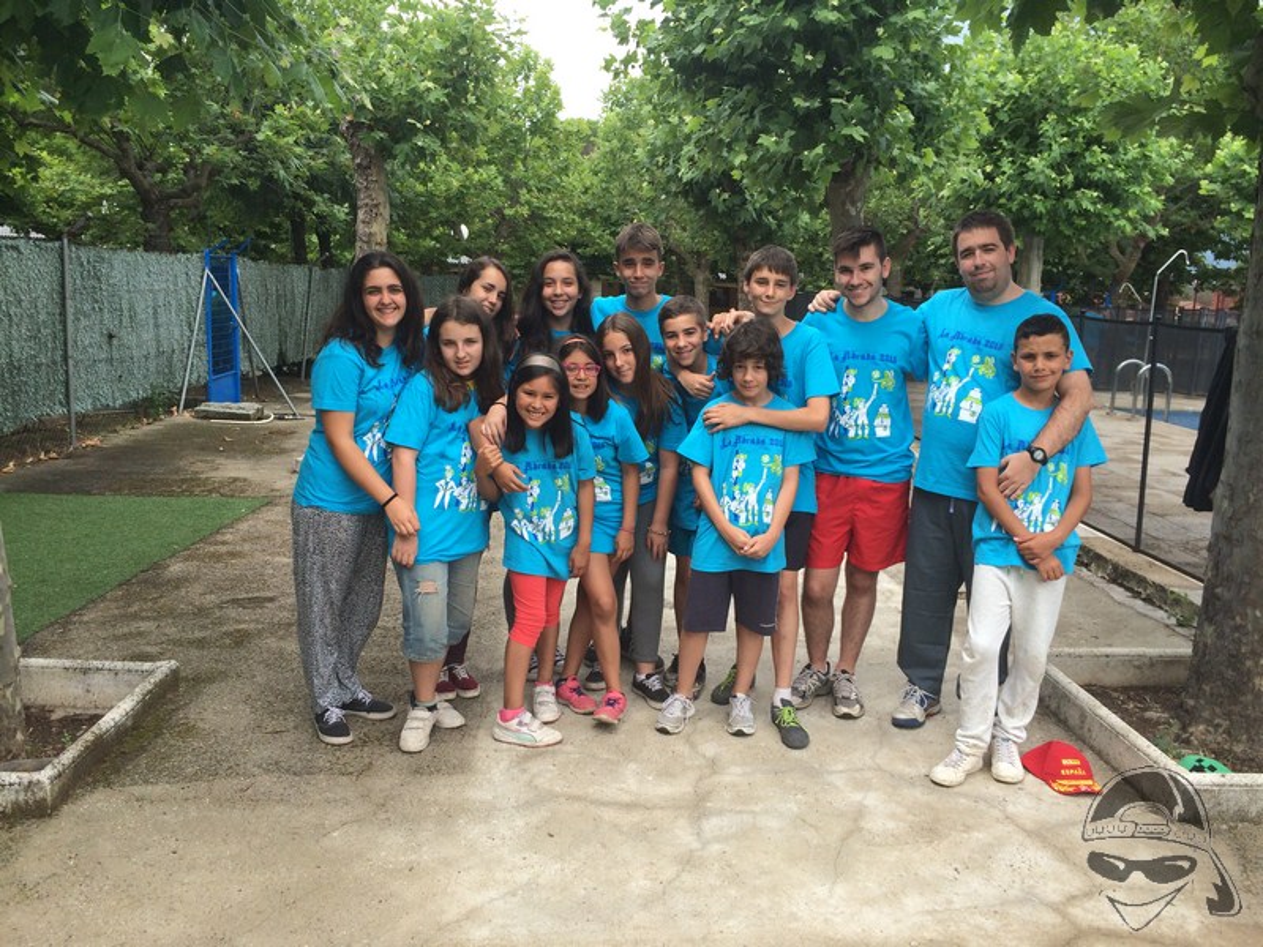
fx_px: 1058
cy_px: 474
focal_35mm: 29
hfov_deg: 61.7
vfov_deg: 48.2
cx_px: 632
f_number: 2.2
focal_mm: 4.15
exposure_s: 1/672
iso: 32
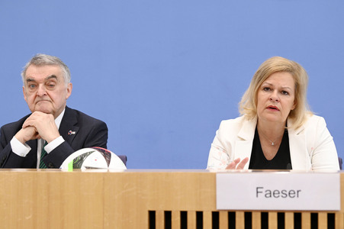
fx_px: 668
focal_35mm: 70
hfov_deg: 28.9
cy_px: 114
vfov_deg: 19.4
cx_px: 172
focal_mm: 70
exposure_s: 1/800
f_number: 5
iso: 4000
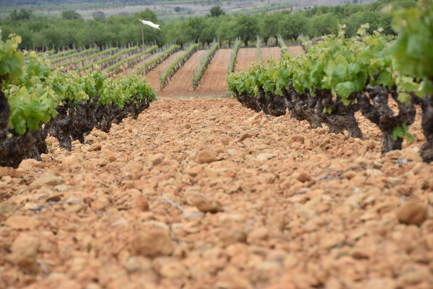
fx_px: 2435
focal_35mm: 202
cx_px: 216
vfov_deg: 6.8
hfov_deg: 10.2
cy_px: 144
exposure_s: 1/320
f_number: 7.1
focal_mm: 135
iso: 100
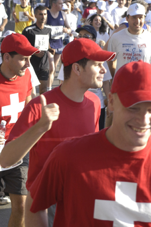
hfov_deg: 9.2
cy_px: 108
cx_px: 62
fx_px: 940
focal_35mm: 149
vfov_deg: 13.8
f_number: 7.1
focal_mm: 70
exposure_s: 1/200
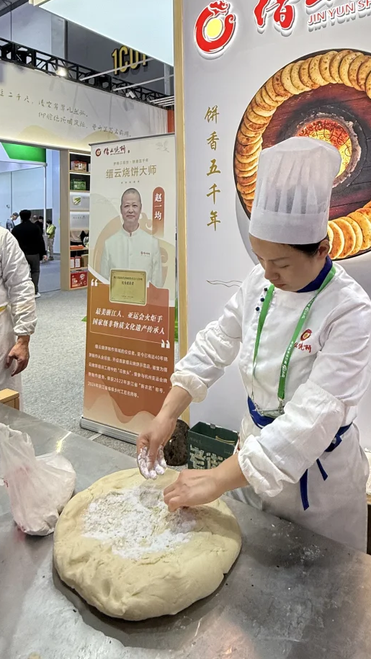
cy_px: 210
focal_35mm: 24
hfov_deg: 47.2
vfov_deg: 73.5
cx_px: 237
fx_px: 420
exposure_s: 1/100
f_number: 2.2
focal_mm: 2.22
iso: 100
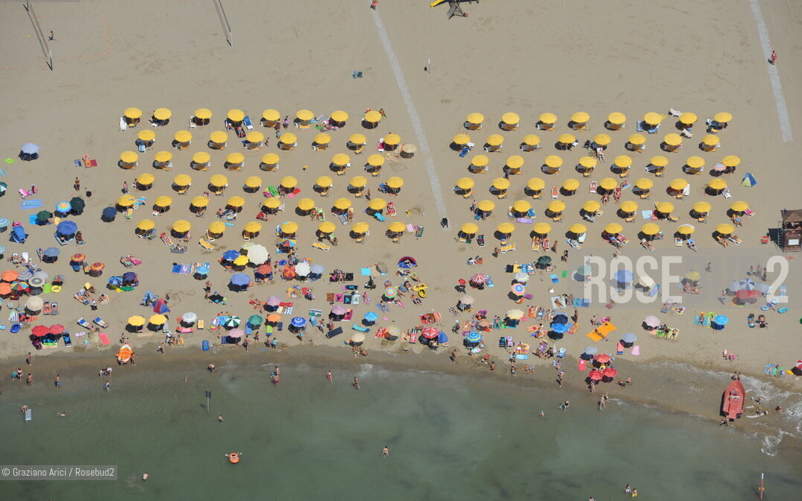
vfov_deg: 6.4
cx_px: 403
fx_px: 4481
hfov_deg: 10.2
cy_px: 233
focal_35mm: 205
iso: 400
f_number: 9
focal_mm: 200
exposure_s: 1/1600
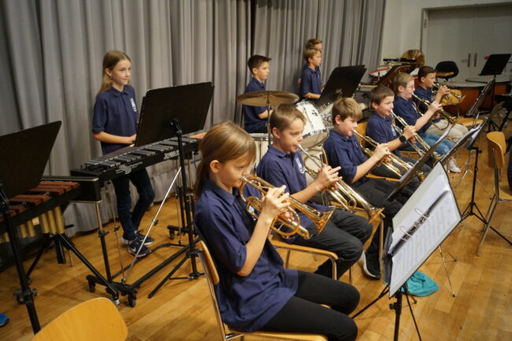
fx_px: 554
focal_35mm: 39
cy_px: 170
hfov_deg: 49.6
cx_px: 256
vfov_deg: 34.2
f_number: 4.5
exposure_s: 1/160
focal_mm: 26
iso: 2000
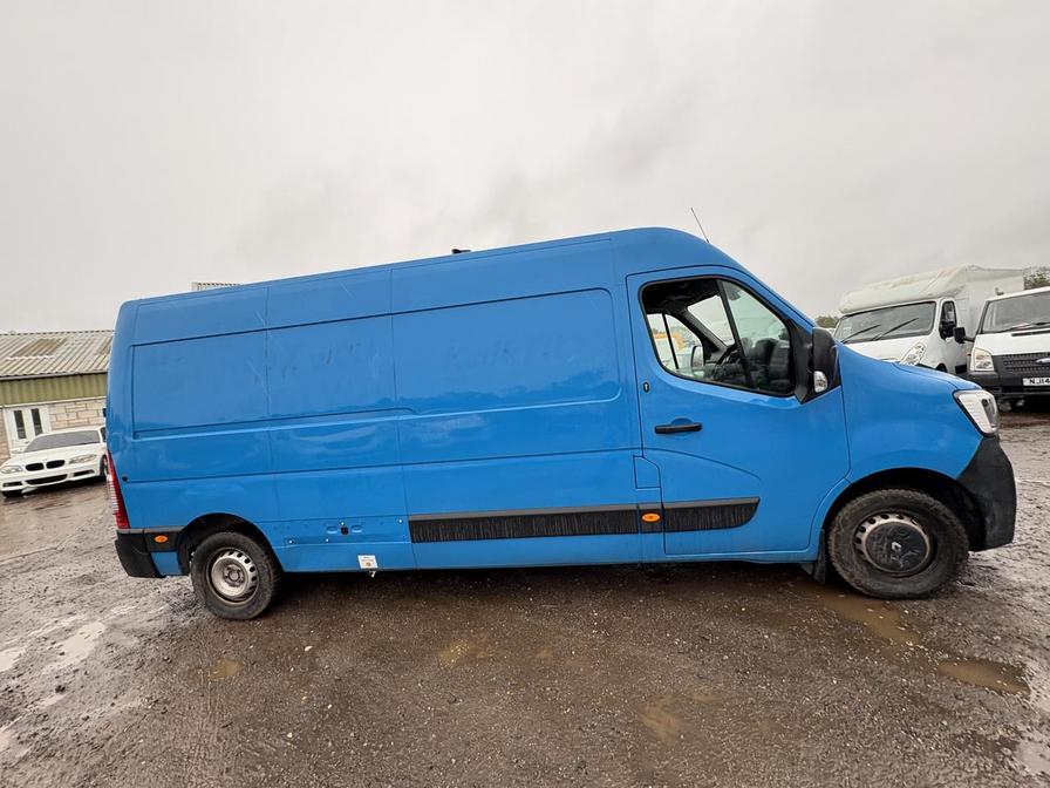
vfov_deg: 85.7
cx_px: 525
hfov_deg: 102.1
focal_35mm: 14
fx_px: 425
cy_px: 394
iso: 80
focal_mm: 2.22
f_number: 2.2
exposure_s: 1/99
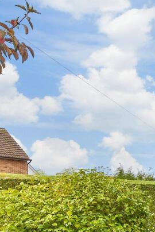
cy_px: 193
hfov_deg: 26.6
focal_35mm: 38
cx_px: 225
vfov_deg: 47.2
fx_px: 245
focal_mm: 10
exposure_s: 1/320
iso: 250
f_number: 8
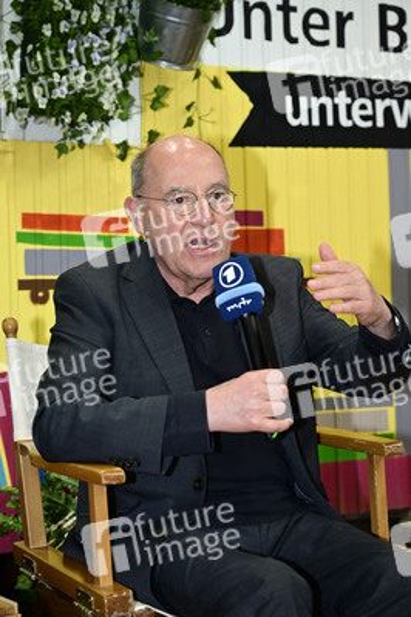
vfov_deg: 28.9
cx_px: 206
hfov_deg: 19.4
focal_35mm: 70
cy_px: 308
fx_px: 1201
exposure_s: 1/200
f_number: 5
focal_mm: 70
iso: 2000
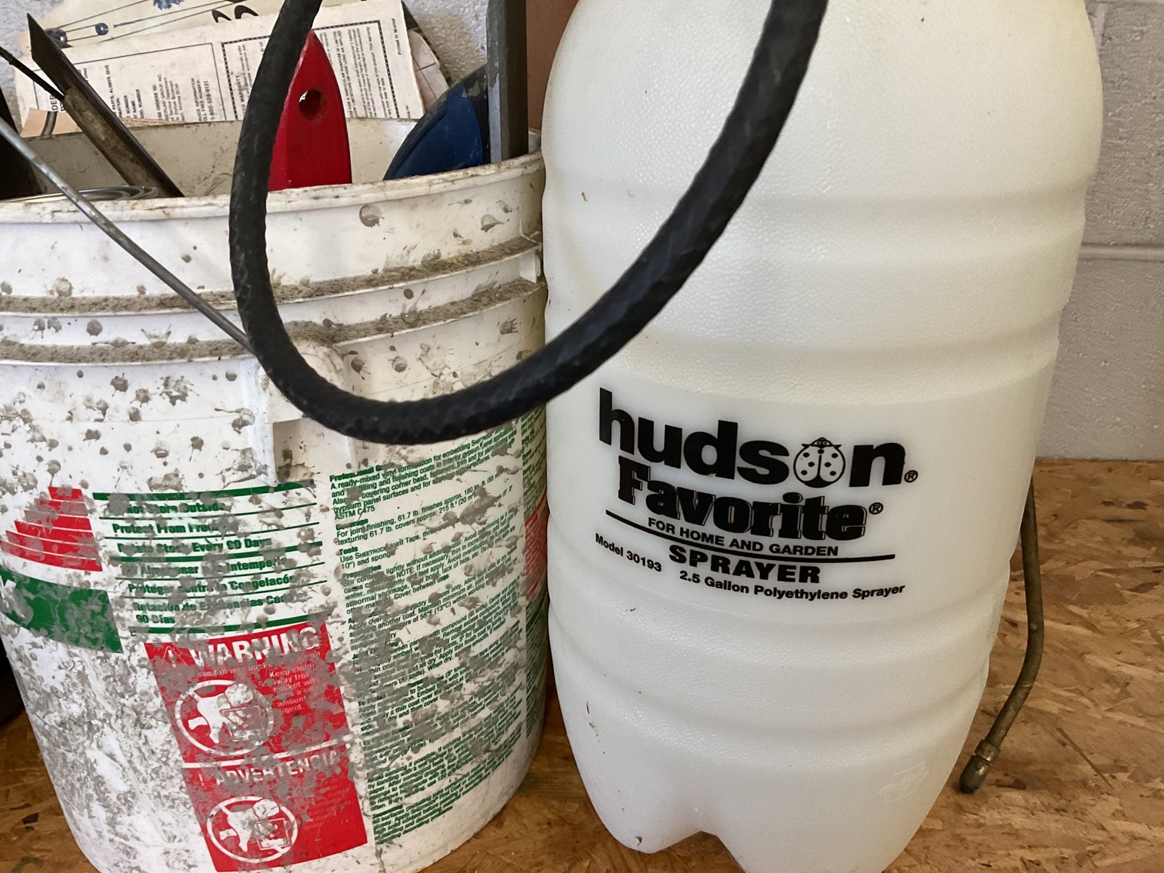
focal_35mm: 29
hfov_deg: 61.7
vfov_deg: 48.2
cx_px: 582
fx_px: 975
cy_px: 436
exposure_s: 1/40
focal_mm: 3
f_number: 1.8
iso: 200
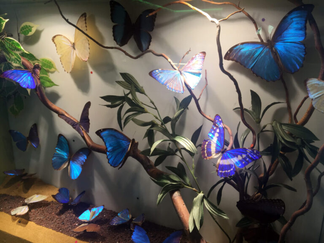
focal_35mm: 29
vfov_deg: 48.2
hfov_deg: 61.7
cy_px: 122
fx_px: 271
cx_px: 162
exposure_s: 1/50
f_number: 2.2
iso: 40
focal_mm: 4.15
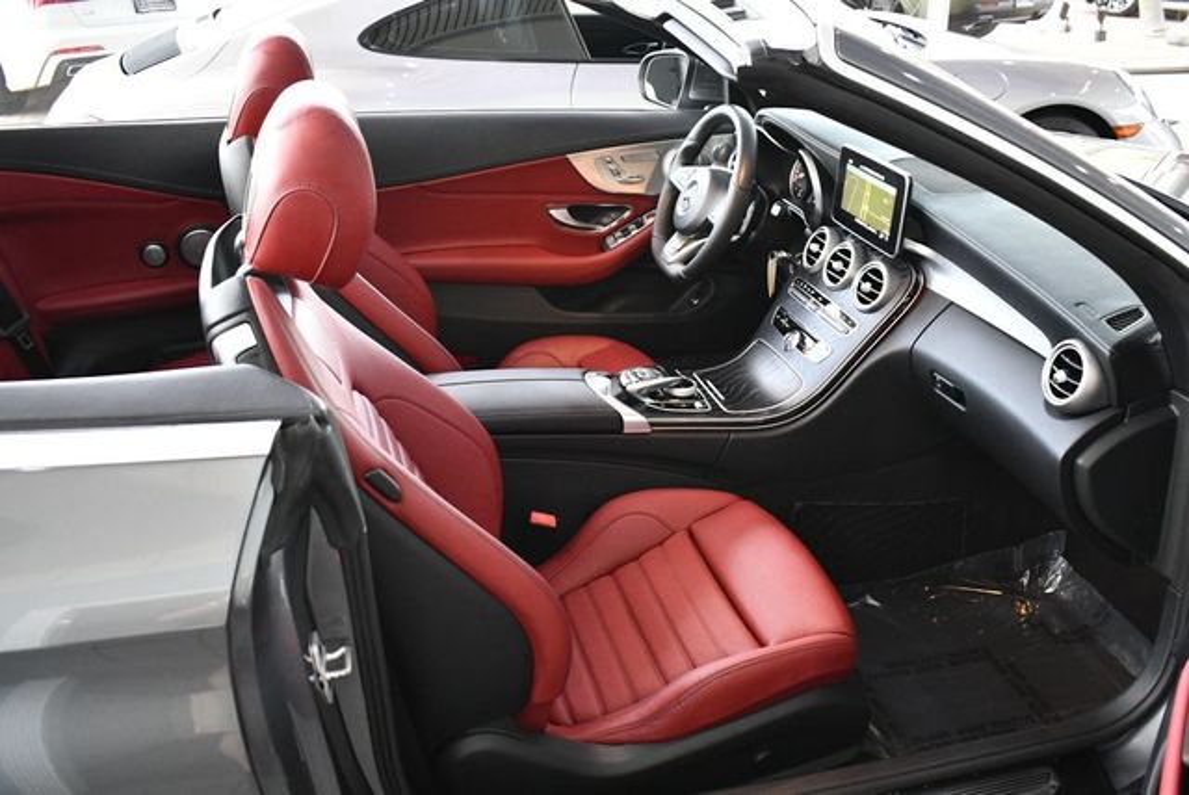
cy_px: 398
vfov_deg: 36.9
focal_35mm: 36
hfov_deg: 53.1
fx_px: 1190
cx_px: 594
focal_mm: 18
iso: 1800
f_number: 3.5
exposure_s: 1/125
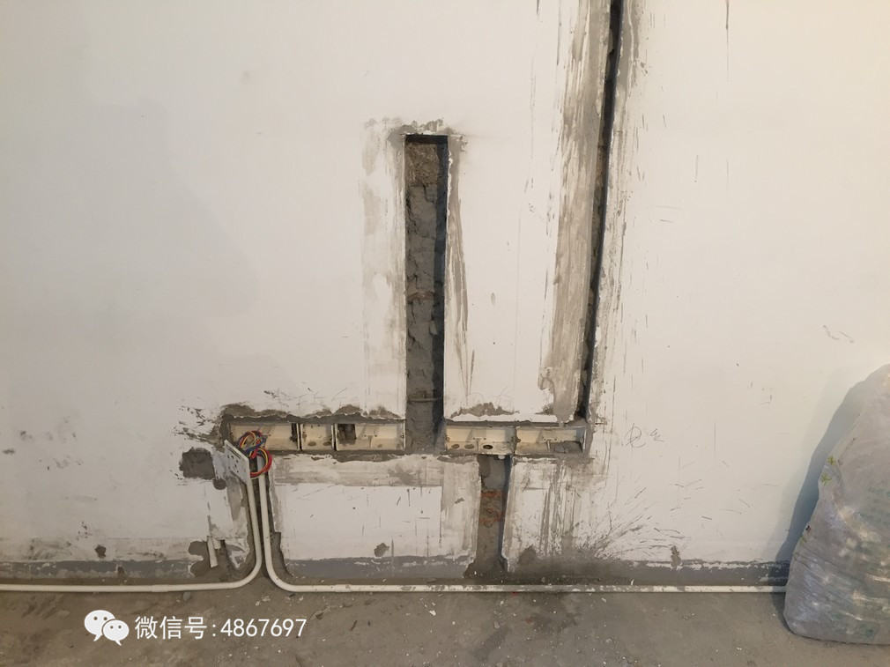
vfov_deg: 48.2
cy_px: 334
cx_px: 445
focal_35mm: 29
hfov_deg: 61.7
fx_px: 745
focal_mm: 4.15
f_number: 2.2
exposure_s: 1/33
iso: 100
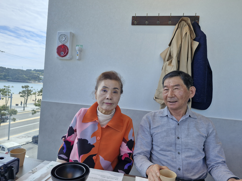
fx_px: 161
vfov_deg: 58.9
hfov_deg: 73.9
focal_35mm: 23
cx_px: 121
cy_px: 90
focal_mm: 5.54
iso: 50
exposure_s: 1/196
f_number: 1.8
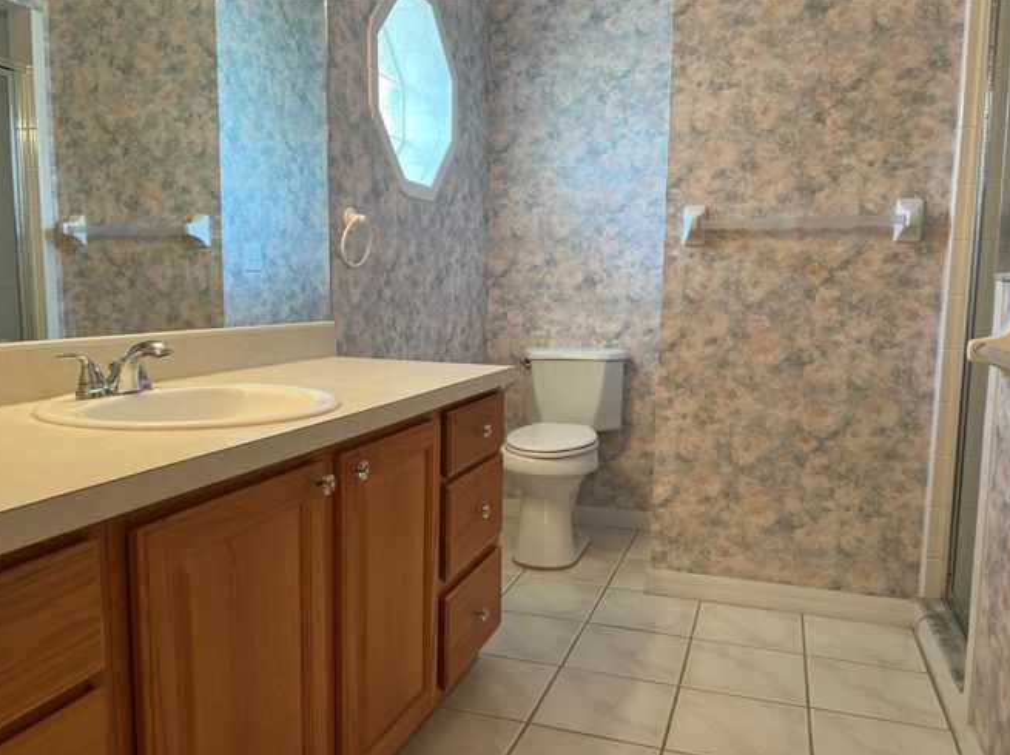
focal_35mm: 28
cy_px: 401
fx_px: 816
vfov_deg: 49.6
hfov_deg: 63.5
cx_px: 508
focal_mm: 5.7
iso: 80
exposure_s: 1/60
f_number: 1.5
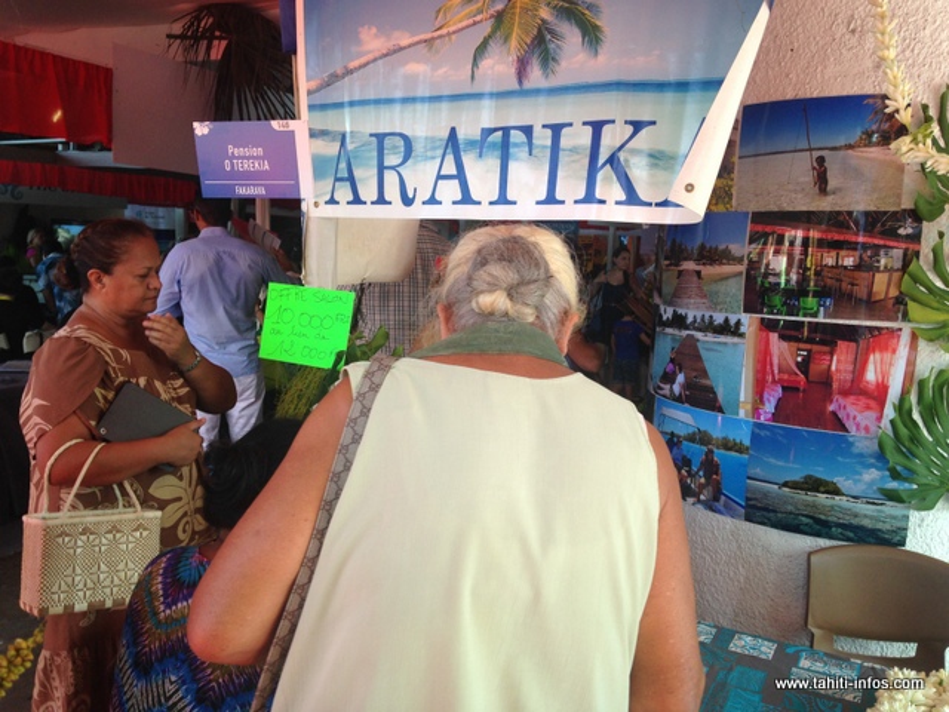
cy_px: 356
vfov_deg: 42.9
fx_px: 905
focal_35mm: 33
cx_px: 474
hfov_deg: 55.4
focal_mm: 4.12
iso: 50
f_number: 2.4
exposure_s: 1/120
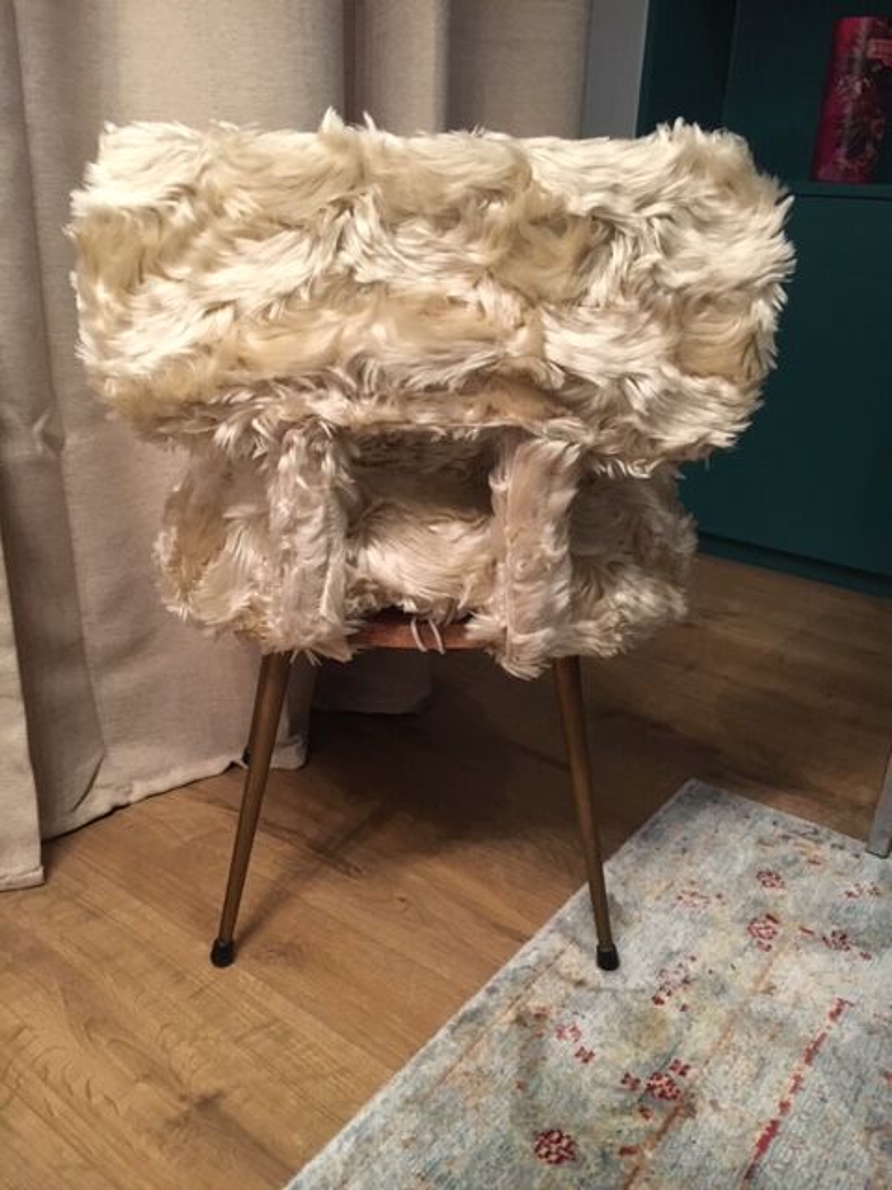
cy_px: 595
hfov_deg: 48.2
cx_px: 446
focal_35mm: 29
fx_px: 996
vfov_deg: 61.7
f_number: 2.2
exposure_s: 1/17
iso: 200
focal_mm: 4.15
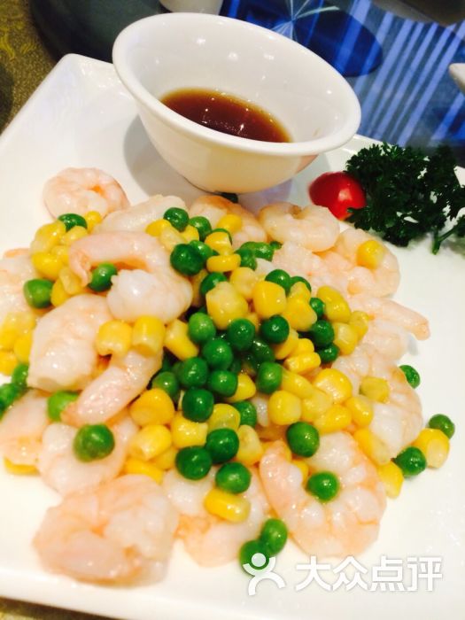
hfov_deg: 48.2
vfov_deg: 61.7
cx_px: 232
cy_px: 310
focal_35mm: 29
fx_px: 519
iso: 80
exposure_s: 1/30
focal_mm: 4.15
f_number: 2.2
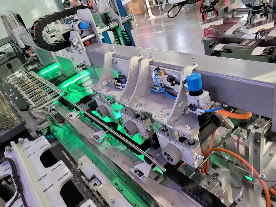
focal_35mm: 26
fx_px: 207
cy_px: 104
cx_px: 138
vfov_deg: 53.1
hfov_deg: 67.3
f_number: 1.8
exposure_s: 1/100
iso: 320
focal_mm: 5.4
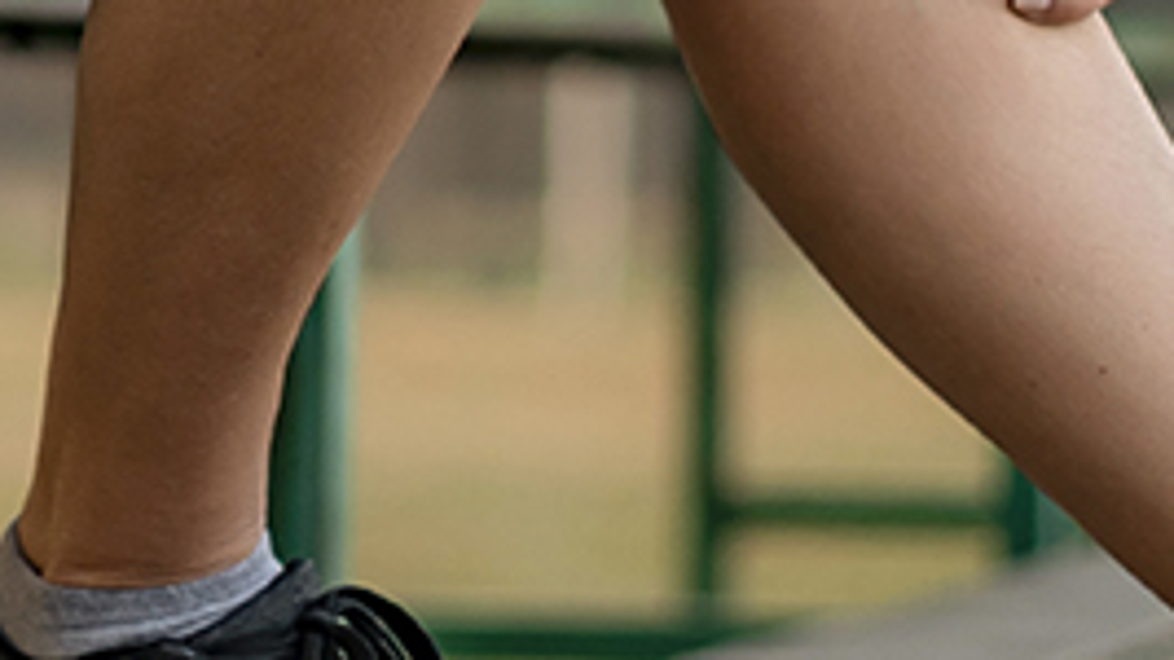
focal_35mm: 275
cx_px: -145
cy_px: -843
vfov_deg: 4.3
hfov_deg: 7.8
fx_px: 8558
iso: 320
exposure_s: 1/640
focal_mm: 50
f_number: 1.8
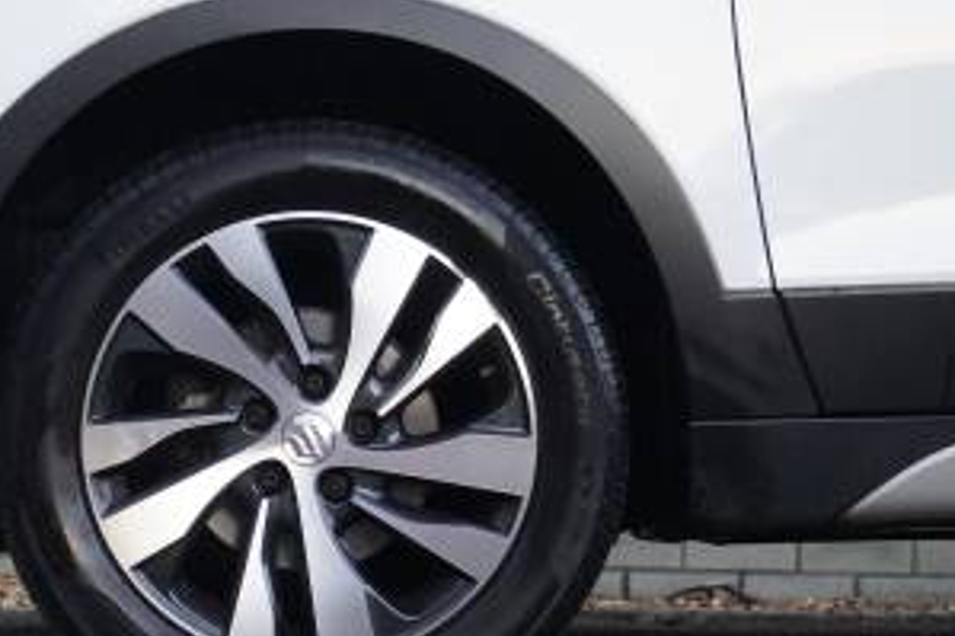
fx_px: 2890
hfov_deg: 18.5
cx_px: 118
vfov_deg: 12.5
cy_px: 371
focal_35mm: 109
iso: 6400
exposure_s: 1/160
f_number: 5
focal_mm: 34
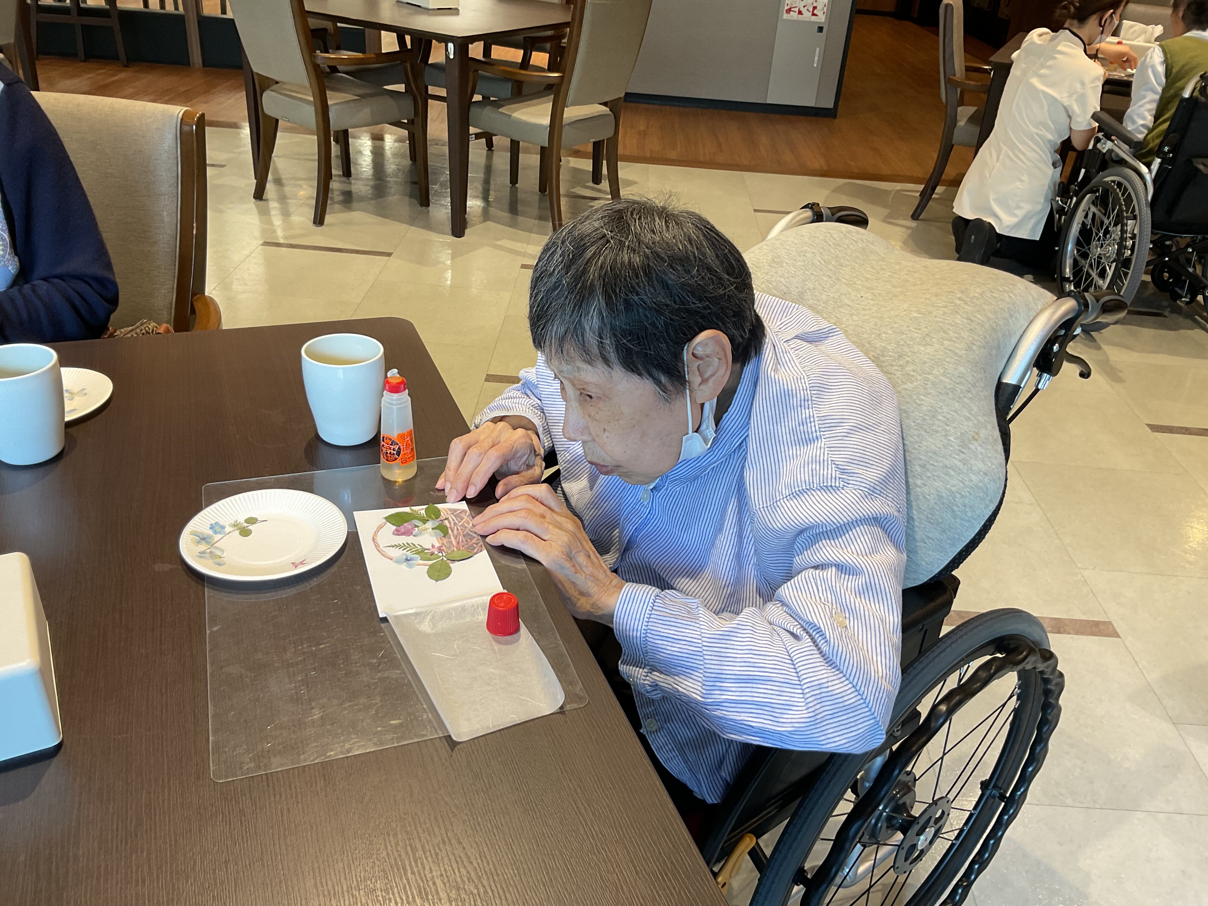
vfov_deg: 48.2
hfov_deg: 61.7
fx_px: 1012
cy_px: 453
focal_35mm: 29
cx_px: 604
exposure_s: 1/50
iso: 40
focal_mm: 3
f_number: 1.8
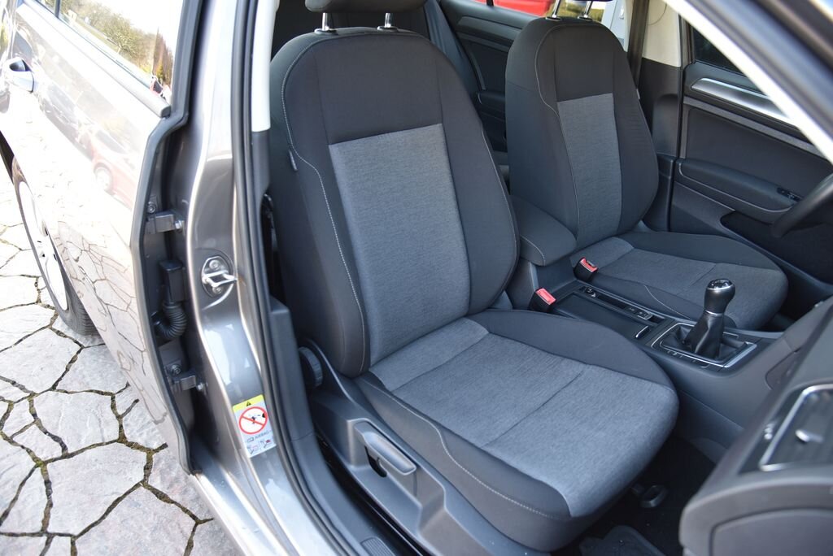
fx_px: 556
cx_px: 416
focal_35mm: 24
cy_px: 278
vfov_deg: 53.2
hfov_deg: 73.7
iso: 500
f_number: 4.5
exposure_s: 1/80
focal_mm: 24
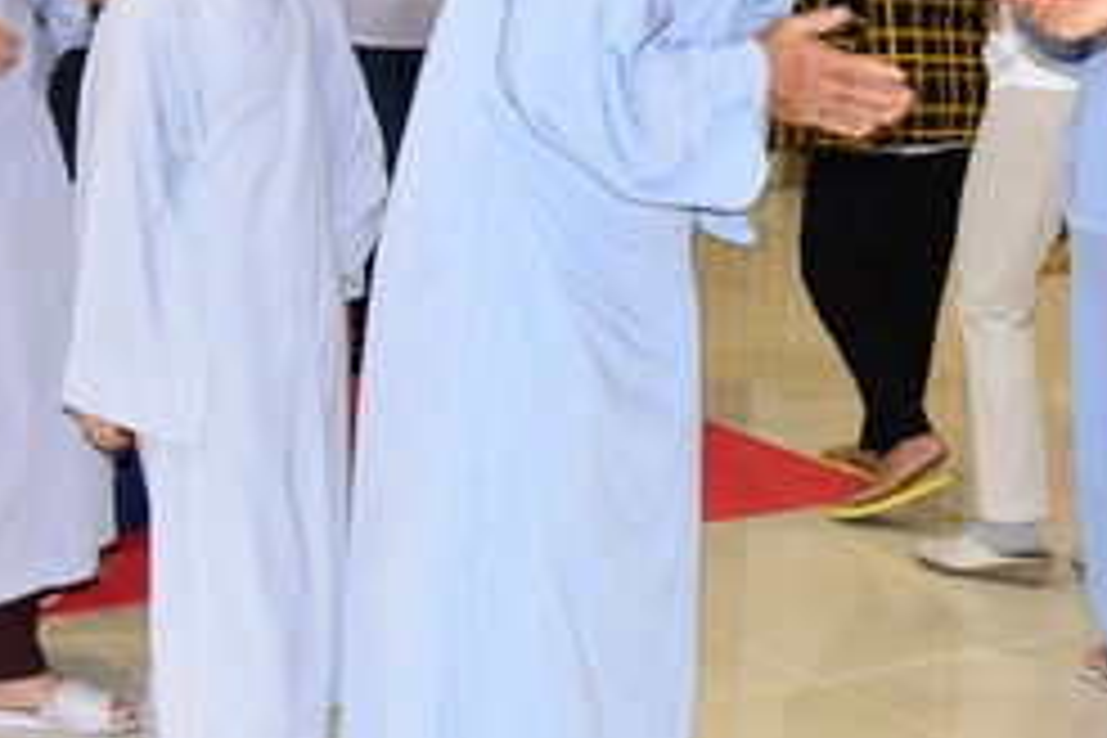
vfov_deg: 15.1
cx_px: 914
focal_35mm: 90
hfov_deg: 22.3
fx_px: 2767
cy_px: 166
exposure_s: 1/60
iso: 1250
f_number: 5
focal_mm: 34
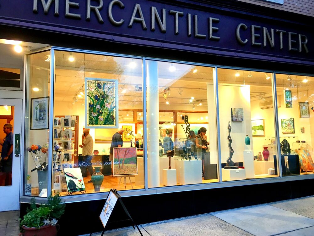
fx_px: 263
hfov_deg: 61.7
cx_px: 157
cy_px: 118
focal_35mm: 29
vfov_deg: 48.2
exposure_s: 1/30
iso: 80
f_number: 2.2
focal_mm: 4.15
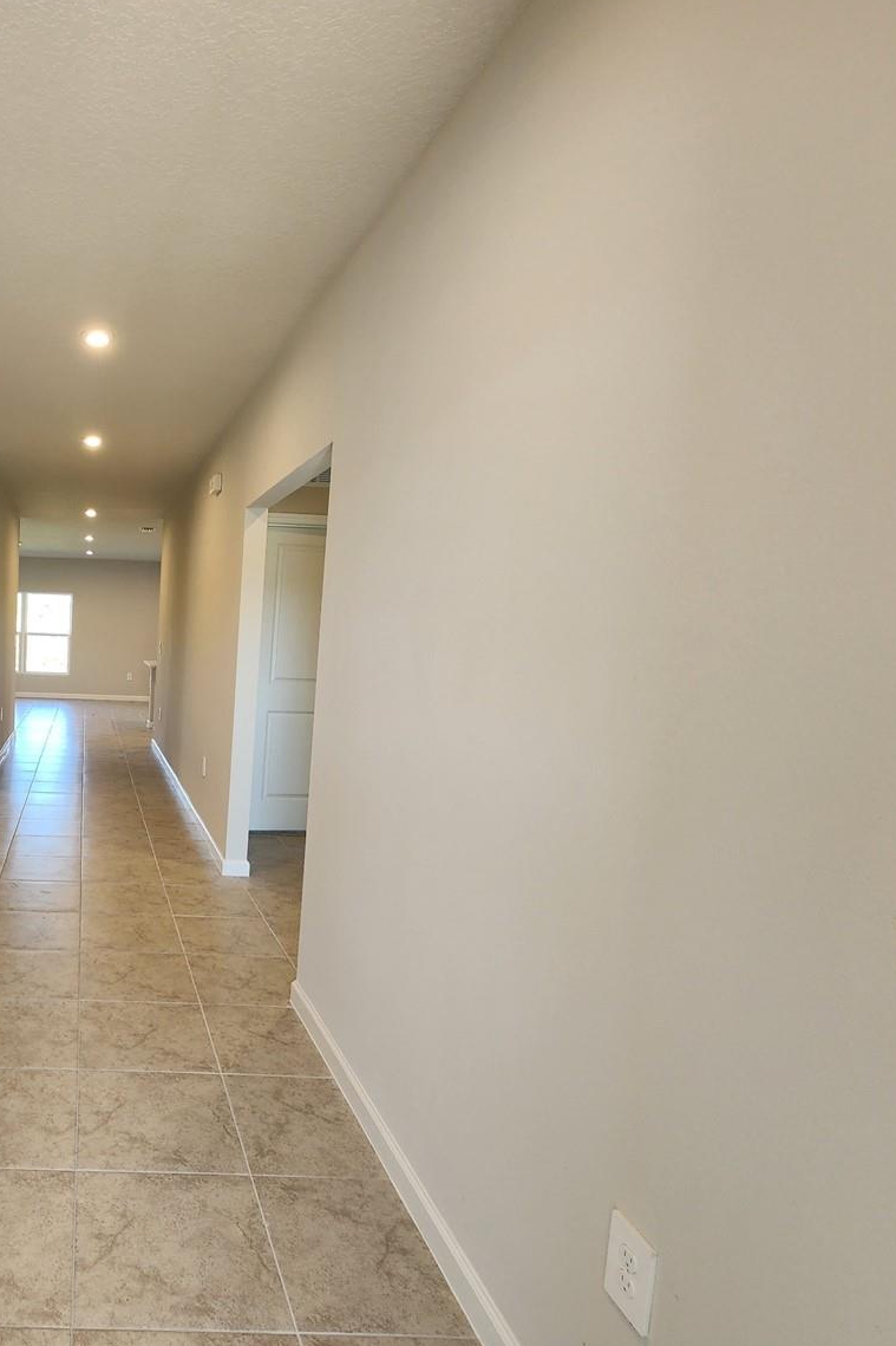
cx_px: 98
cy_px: 698
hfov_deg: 56.2
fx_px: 709
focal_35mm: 19
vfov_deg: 86.9
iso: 80
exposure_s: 1/60
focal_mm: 2.2
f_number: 2.2
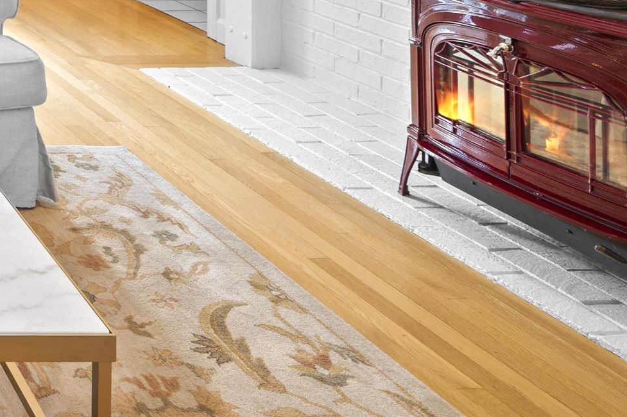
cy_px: -213
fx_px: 793
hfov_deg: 28.0
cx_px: -322
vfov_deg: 23.4
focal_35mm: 46
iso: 250
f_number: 7.1
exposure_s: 1.3
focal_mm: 14.5
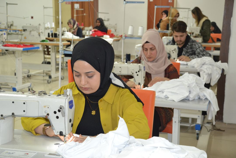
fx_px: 374
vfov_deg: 23.8
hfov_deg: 35.1
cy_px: 79
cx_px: 118
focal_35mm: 57
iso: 1800
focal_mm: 38
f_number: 4.5
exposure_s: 1/60
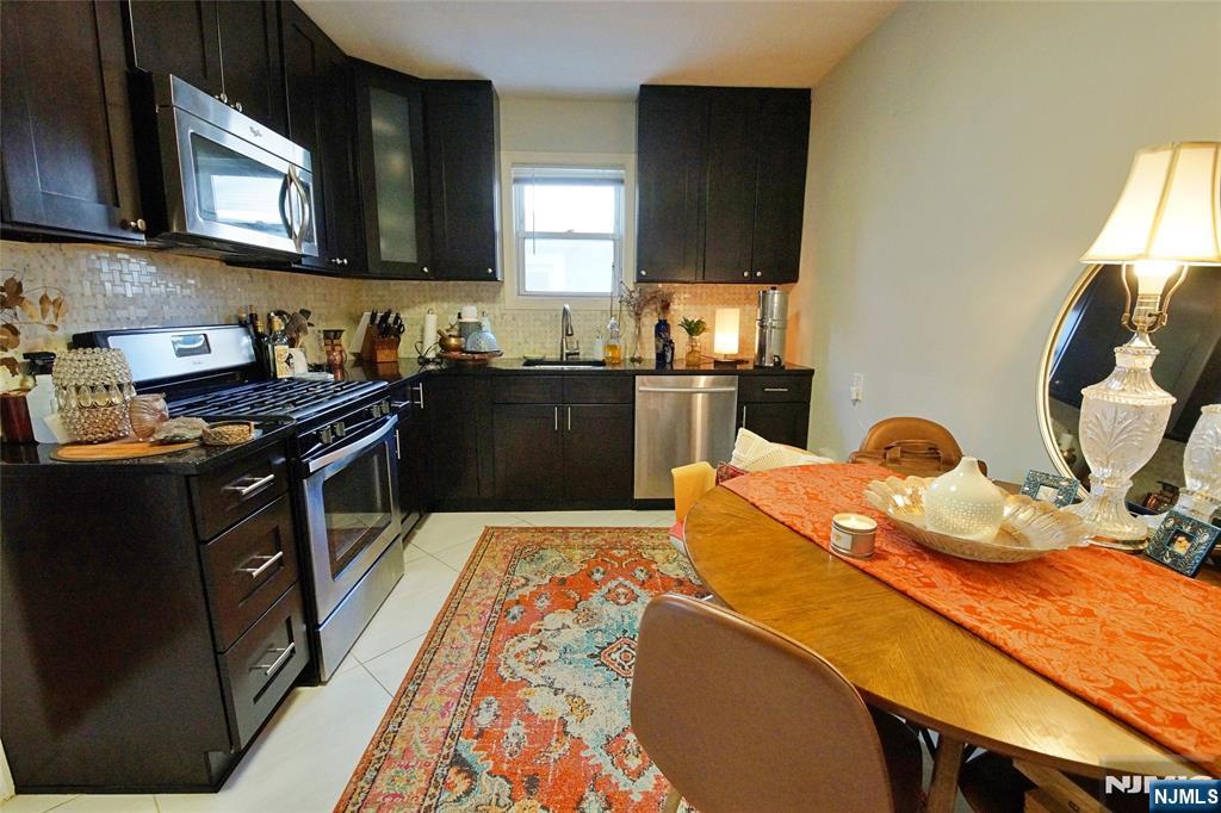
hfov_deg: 100.4
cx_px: 610
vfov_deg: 77.3
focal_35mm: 15
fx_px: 509
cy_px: 406
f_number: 7.1
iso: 2500
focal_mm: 15
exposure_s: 1/80
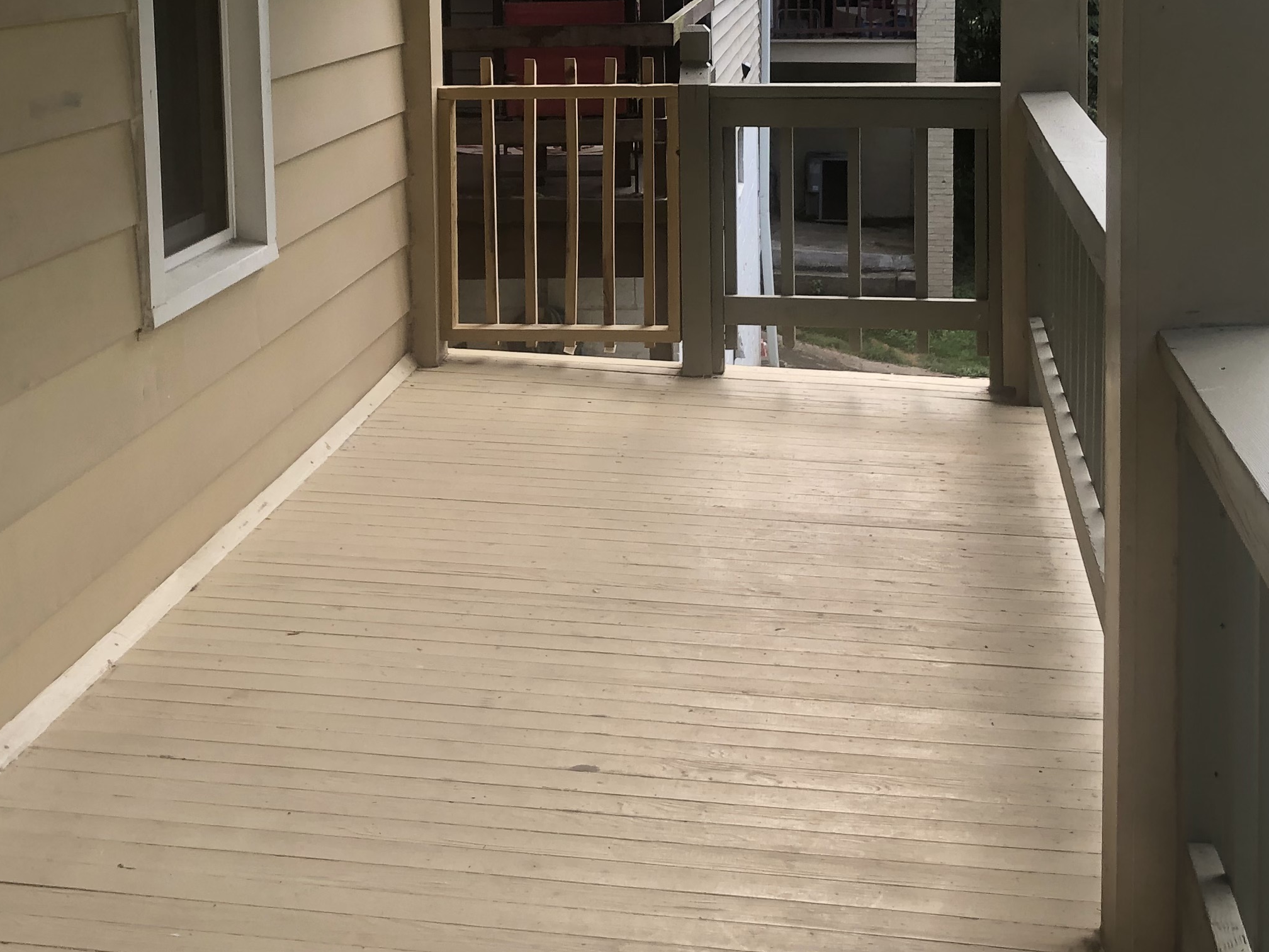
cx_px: 597
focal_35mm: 56
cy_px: 134
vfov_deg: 25.5
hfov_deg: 34.3
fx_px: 2053
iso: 20
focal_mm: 3.99
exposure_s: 1/209
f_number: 1.8
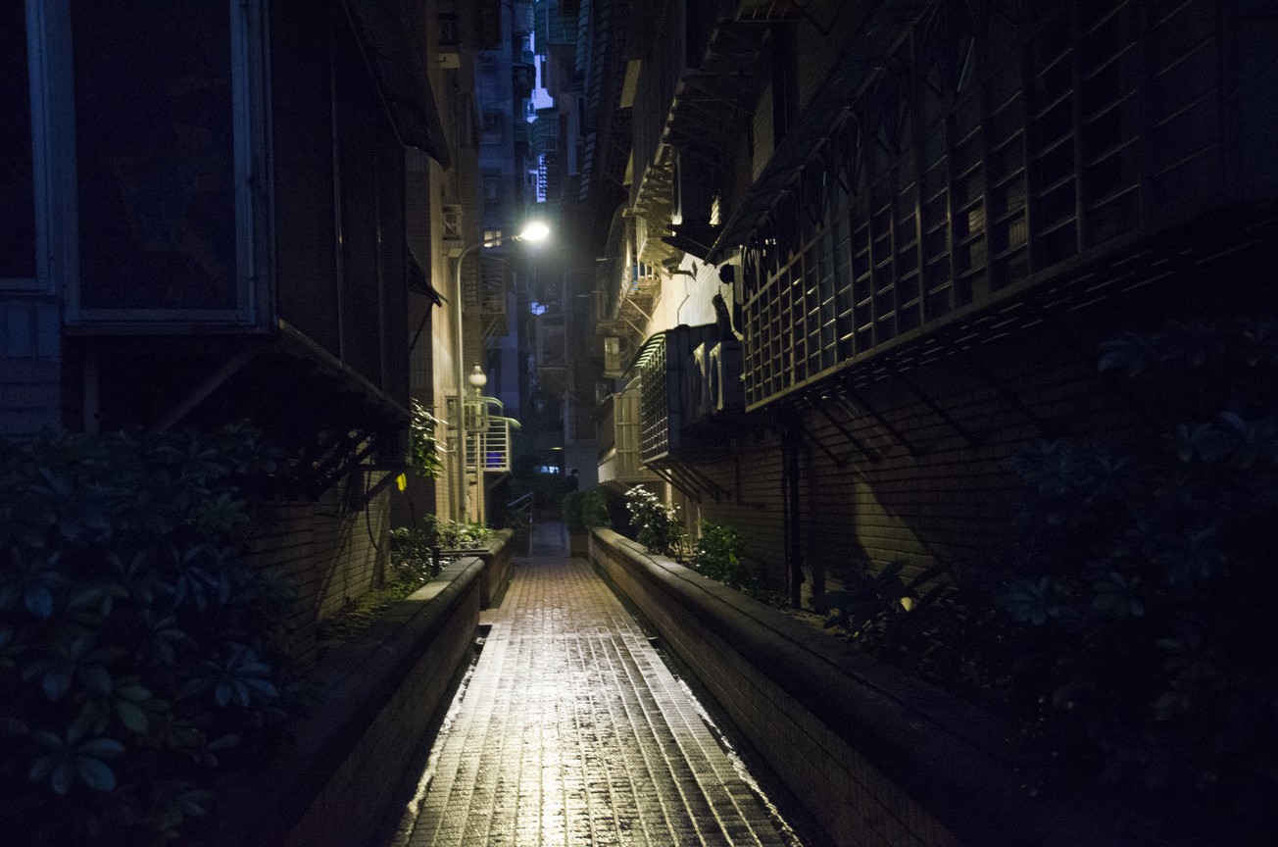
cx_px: 639
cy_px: 424
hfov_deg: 48.0
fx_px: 1435
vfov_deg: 32.9
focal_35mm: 40
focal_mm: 27
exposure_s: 1/50
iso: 6400
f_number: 4
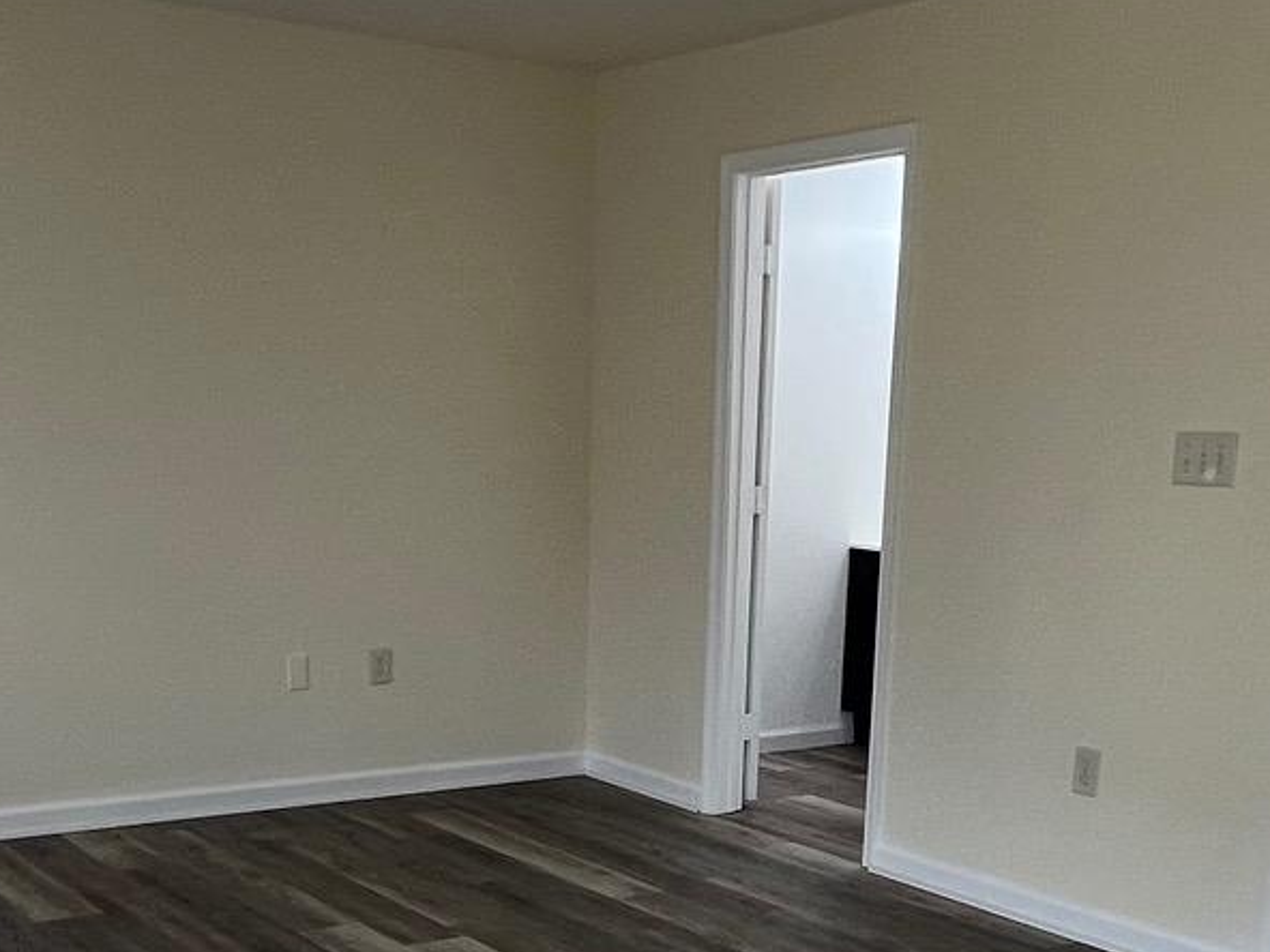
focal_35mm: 45
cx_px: 652
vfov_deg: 30.9
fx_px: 1651
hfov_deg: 42.1
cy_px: 832
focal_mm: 1.57
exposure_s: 1/99
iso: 64
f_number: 1.8
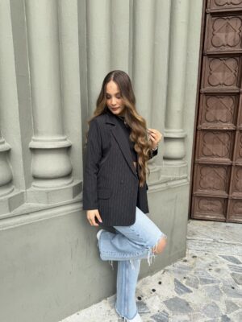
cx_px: 121
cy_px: 161
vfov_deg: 71.6
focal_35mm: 24
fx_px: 224
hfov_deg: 56.8
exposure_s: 1/1271
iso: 80
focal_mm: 6.76
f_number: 1.78
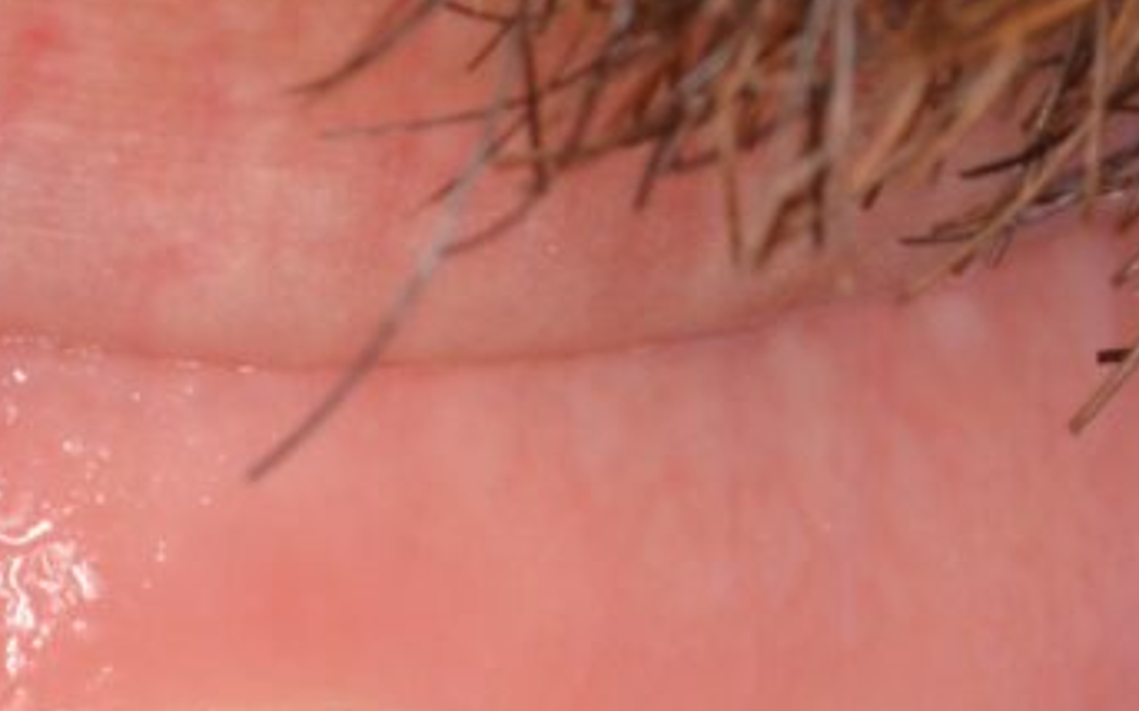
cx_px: -206
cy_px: 1110
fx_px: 12752
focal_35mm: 411
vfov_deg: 3.2
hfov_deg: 5.1
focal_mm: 90
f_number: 25
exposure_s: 1/60
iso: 125
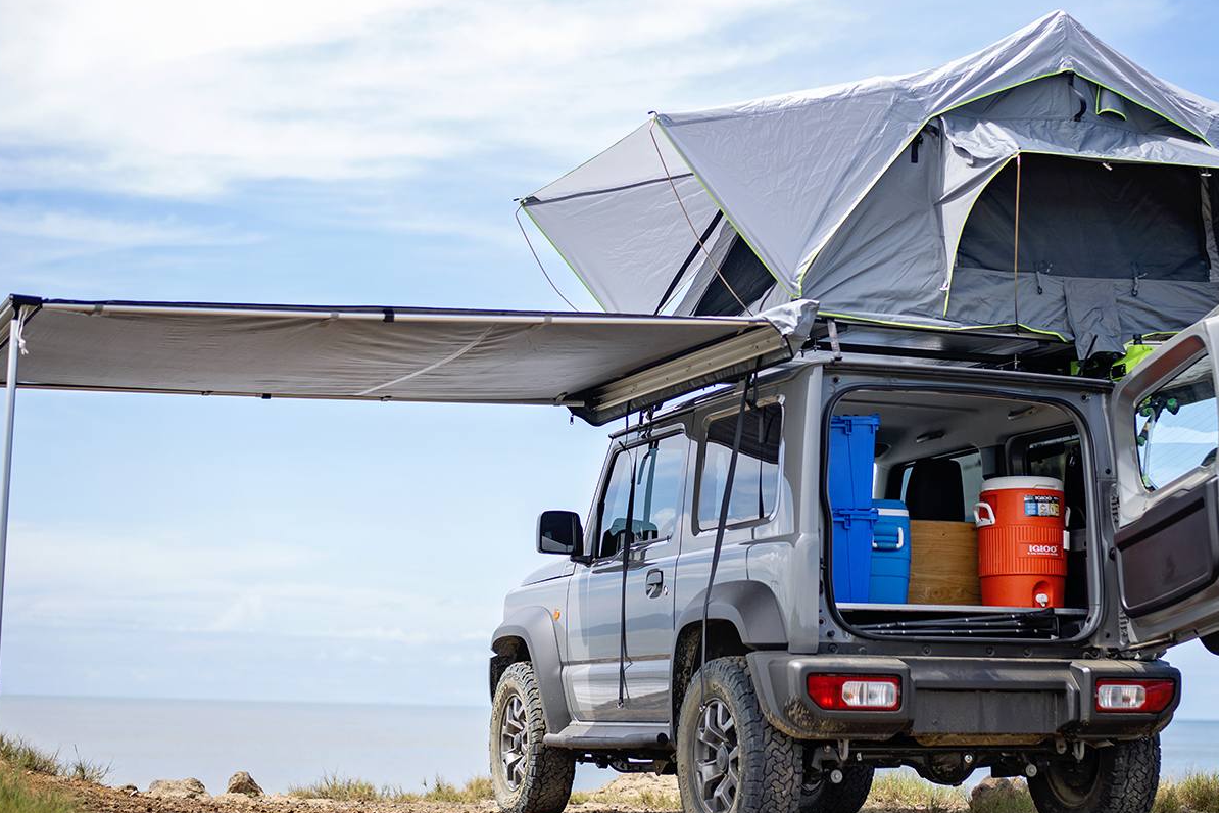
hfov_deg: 30.0
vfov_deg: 20.3
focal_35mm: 67
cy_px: 389
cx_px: 721
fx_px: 2269
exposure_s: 1/1250
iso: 125
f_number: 2.5
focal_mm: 50
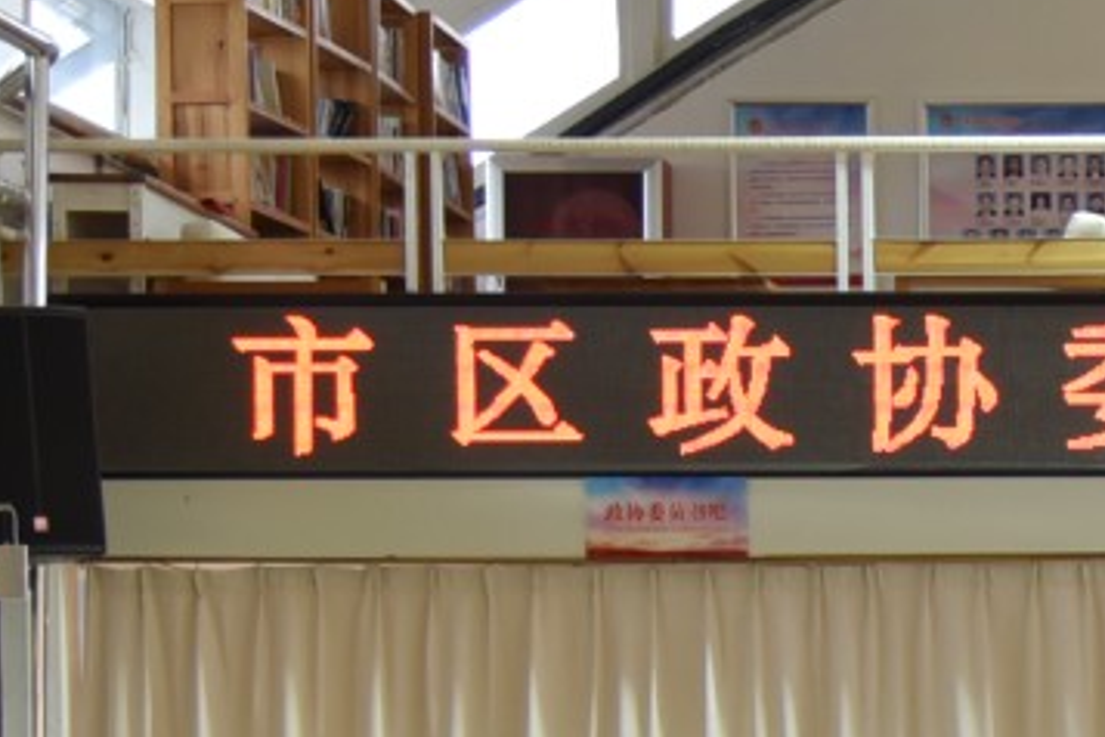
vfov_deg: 6.9
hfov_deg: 9.8
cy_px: 1155
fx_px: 6046
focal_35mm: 197
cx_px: 2058
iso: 640
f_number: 4
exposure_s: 1/60
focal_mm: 44
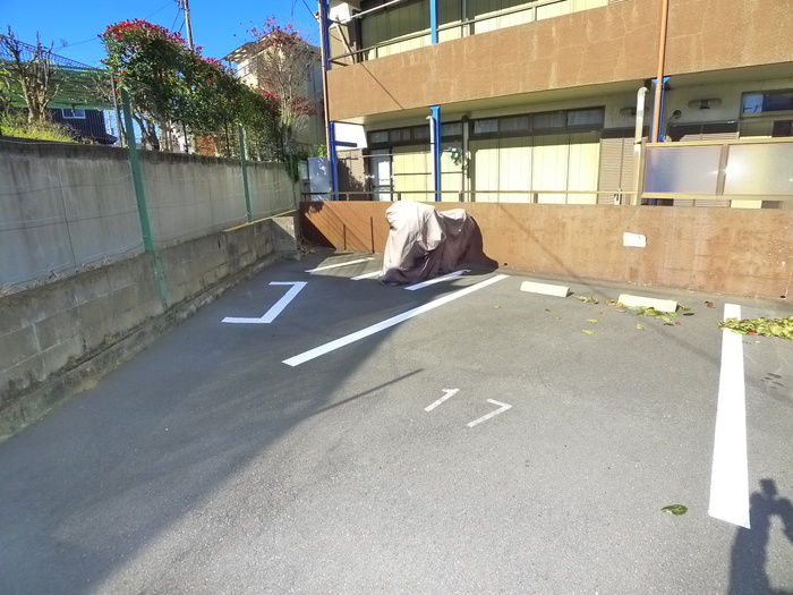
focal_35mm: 24
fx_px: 550
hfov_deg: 71.6
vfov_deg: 56.8
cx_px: 396
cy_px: 298
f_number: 4
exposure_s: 1/500
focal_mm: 5.1
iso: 400
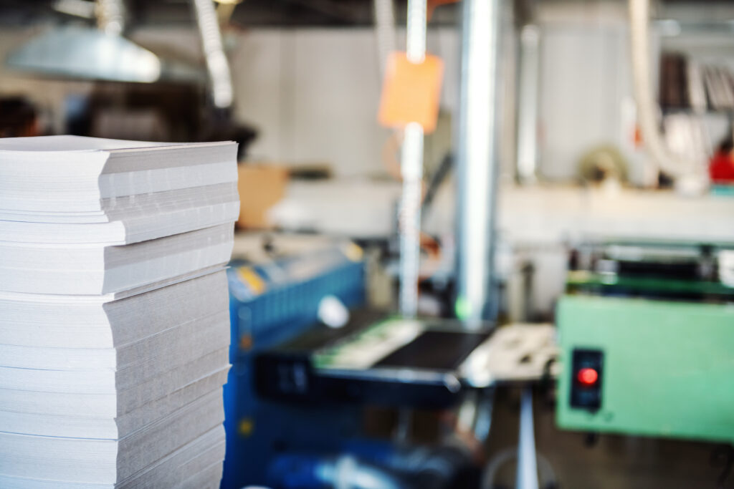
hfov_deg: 34.5
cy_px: 244
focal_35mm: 58
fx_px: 1183
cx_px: 367
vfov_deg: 23.4
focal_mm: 58
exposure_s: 1/400
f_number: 3.2
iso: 640
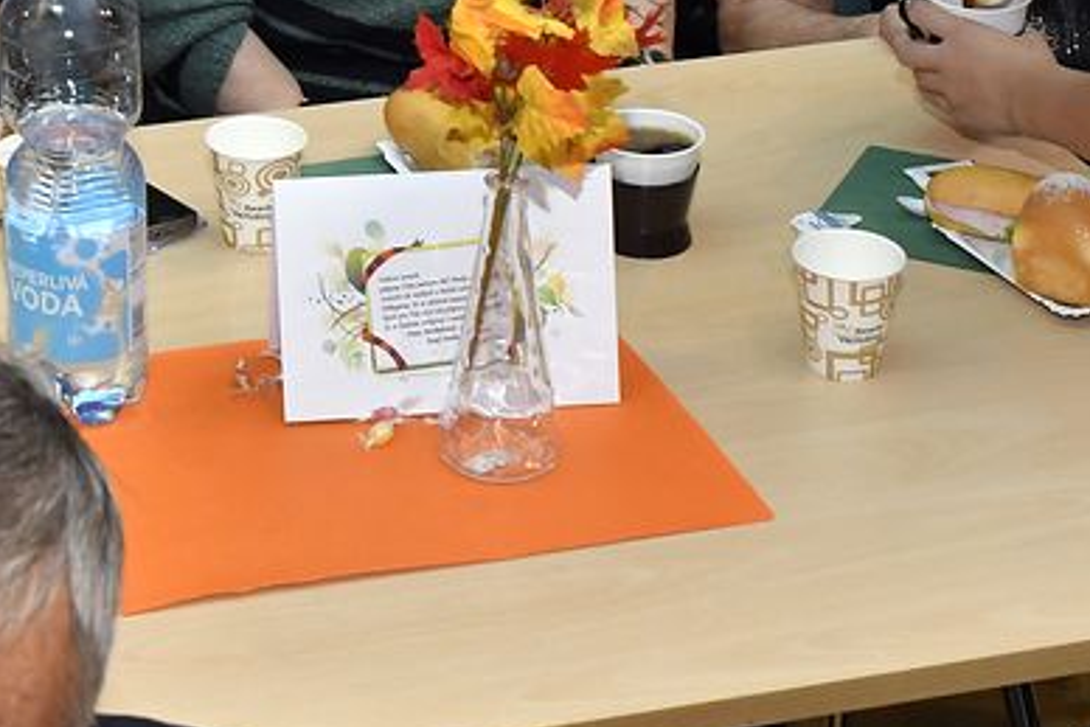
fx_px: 3089
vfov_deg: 12.9
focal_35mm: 102
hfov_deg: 19.5
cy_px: -244
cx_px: 11
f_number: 6.3
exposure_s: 1/60
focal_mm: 22
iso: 1600
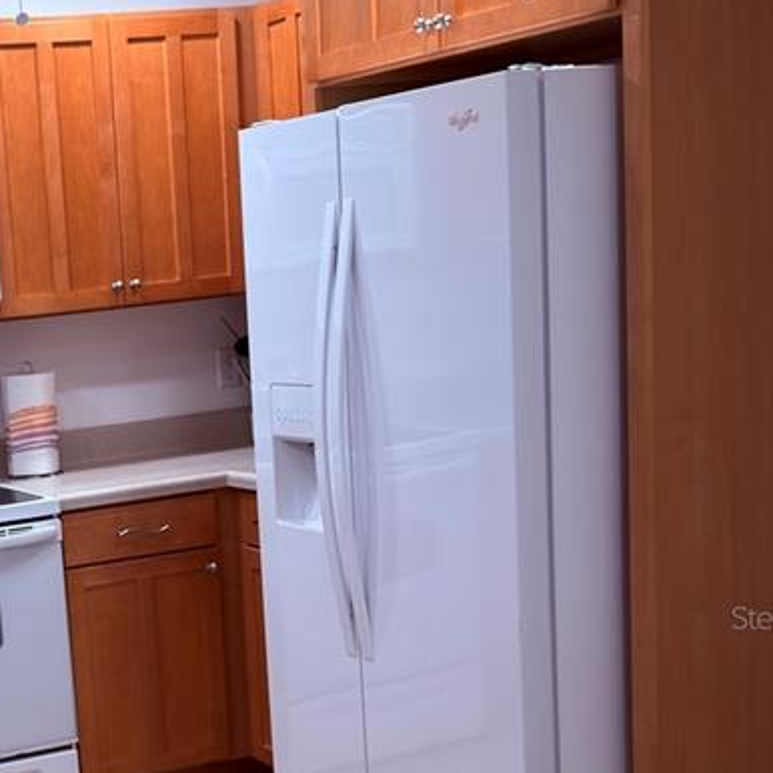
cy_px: 617
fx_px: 1667
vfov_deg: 25.7
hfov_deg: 24.7
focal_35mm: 66
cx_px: -28
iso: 200
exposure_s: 1/157
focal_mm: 6.76
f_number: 1.78
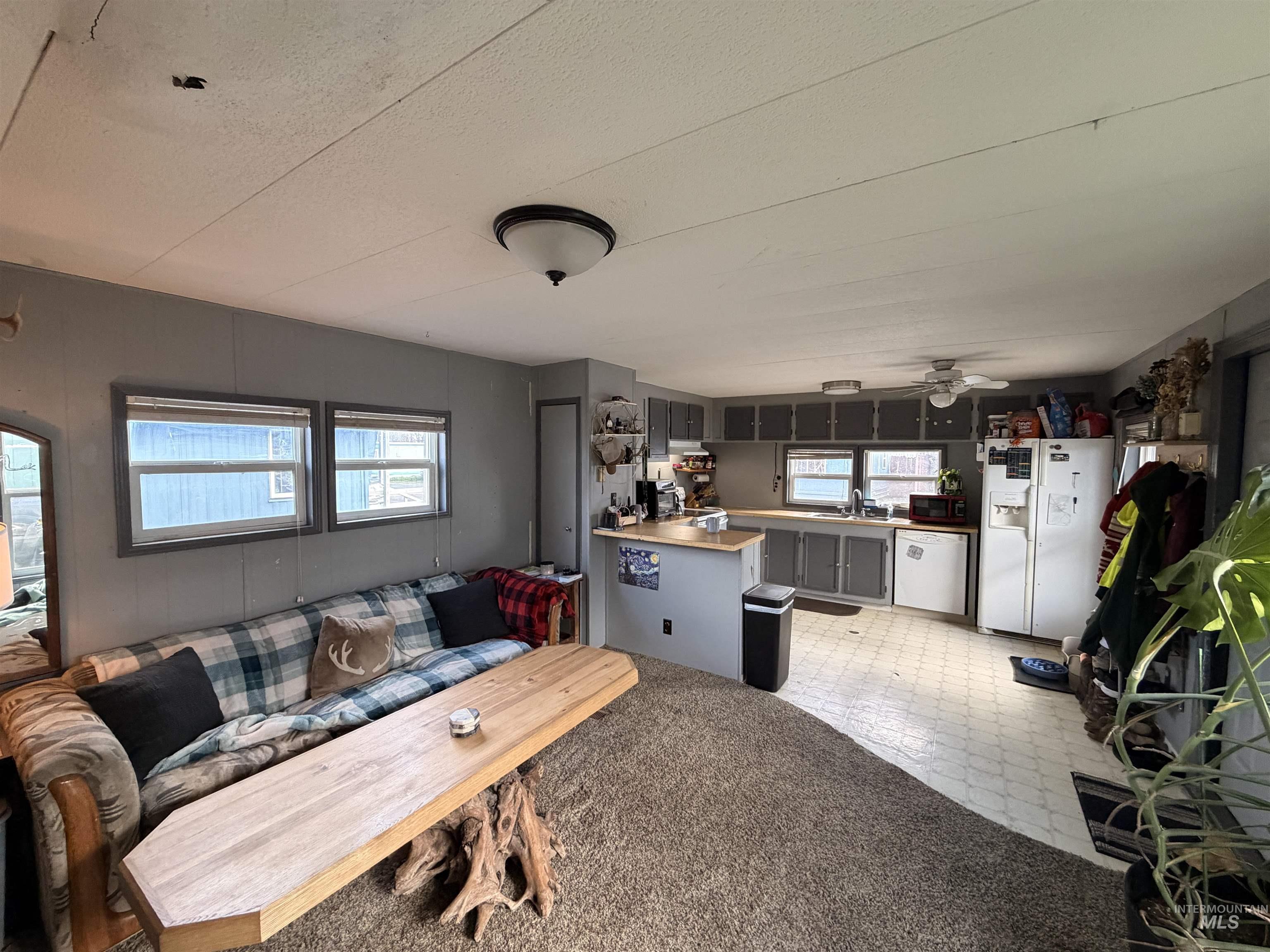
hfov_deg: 102.1
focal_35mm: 14
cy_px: 476
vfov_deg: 85.7
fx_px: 514
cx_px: 635
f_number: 2.2
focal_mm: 2.22
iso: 320
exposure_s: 1/111
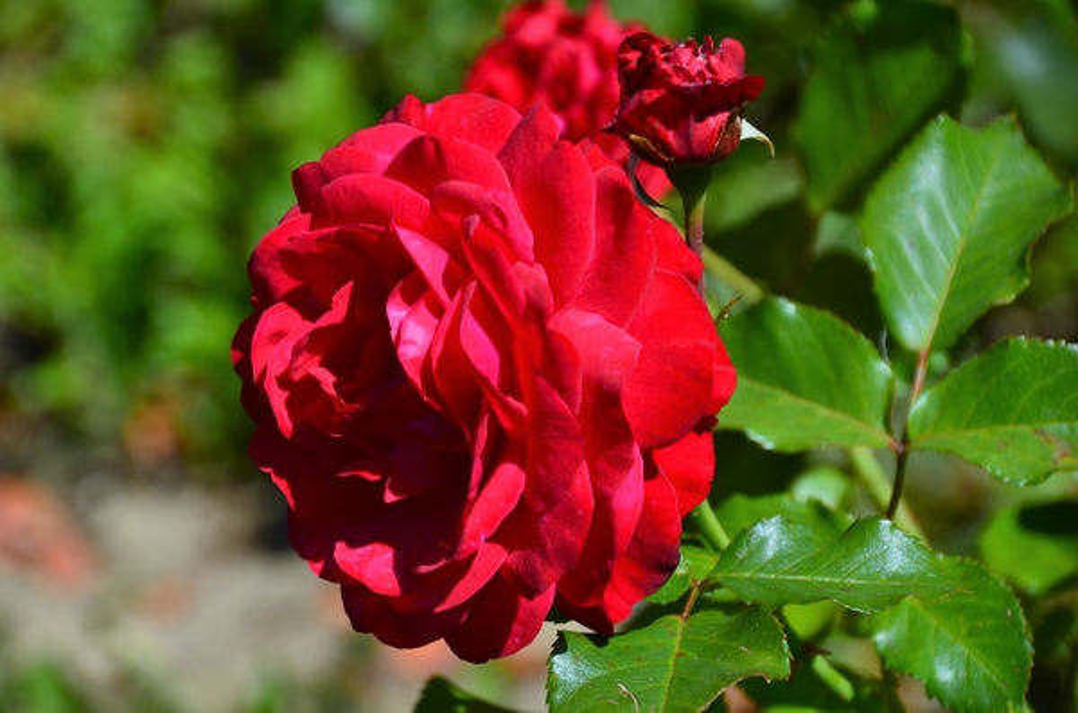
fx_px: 8962
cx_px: 539
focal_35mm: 300
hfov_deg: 6.9
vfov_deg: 4.6
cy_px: 356
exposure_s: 1/200
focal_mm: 200
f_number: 13
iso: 100
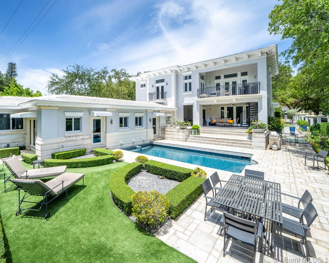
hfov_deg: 100.5
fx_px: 136
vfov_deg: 87.9
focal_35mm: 14
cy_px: 129
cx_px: 151
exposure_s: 1/125
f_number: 11
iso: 100
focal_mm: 12
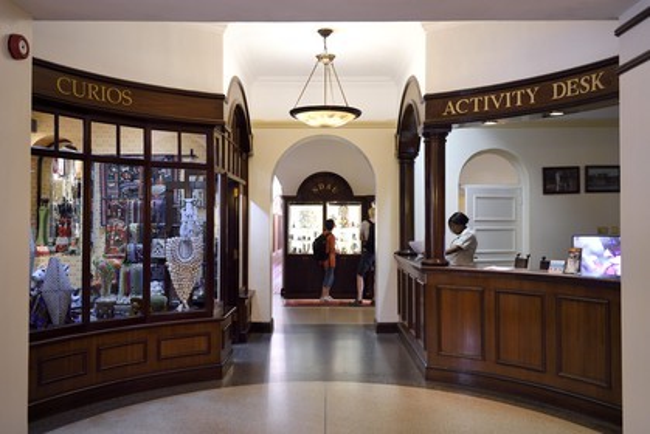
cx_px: 325
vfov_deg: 42.4
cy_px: 217
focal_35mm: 31
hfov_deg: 60.3
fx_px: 560
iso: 800
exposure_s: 1/50
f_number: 2.8
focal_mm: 31
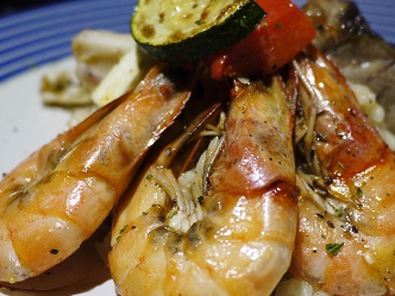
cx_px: 226
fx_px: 616
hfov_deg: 35.5
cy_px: 150
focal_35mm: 54
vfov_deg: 27.0
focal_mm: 14
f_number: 2.5
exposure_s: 1/60
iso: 400
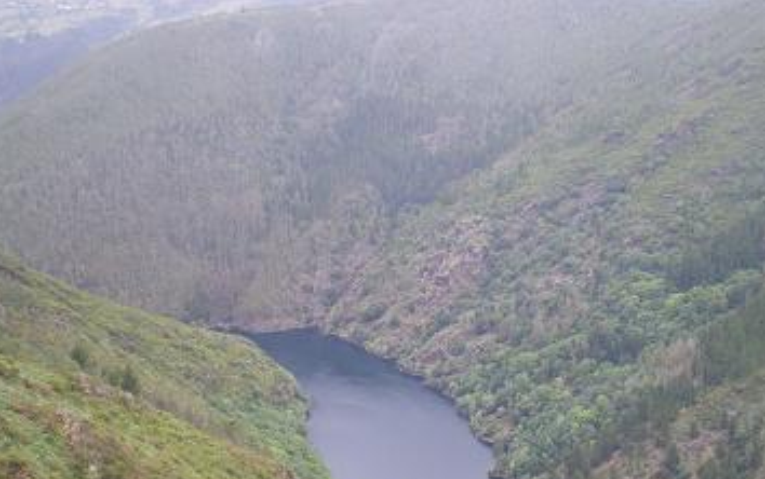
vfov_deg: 21.5
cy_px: 354
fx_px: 1252
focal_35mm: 60
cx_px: 417
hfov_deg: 34.0
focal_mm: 6.3
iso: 125
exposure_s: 1/50
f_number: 3.1
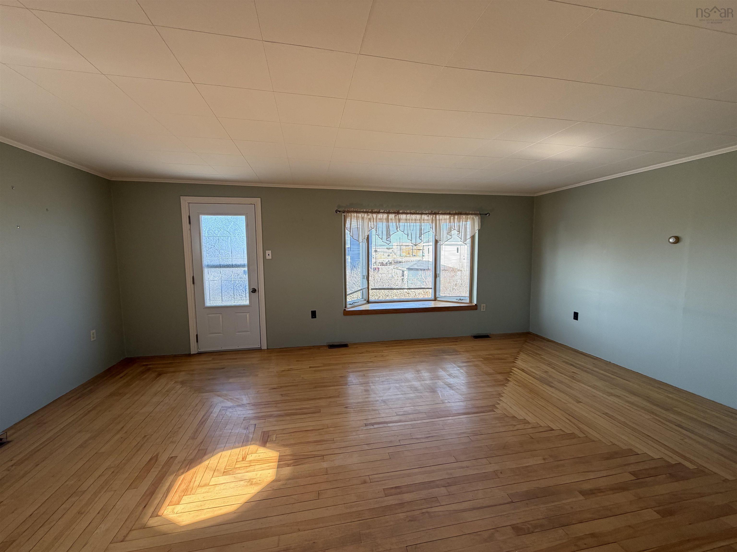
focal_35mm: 14
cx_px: 368
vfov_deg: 85.7
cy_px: 276
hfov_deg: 102.1
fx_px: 298
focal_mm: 2.22
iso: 100
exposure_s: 1/121
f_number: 2.2
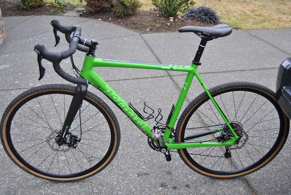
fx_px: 291
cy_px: 98
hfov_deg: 53.1
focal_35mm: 36
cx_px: 146
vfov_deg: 37.0
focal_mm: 24
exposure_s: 1/80
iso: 200
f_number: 4.5
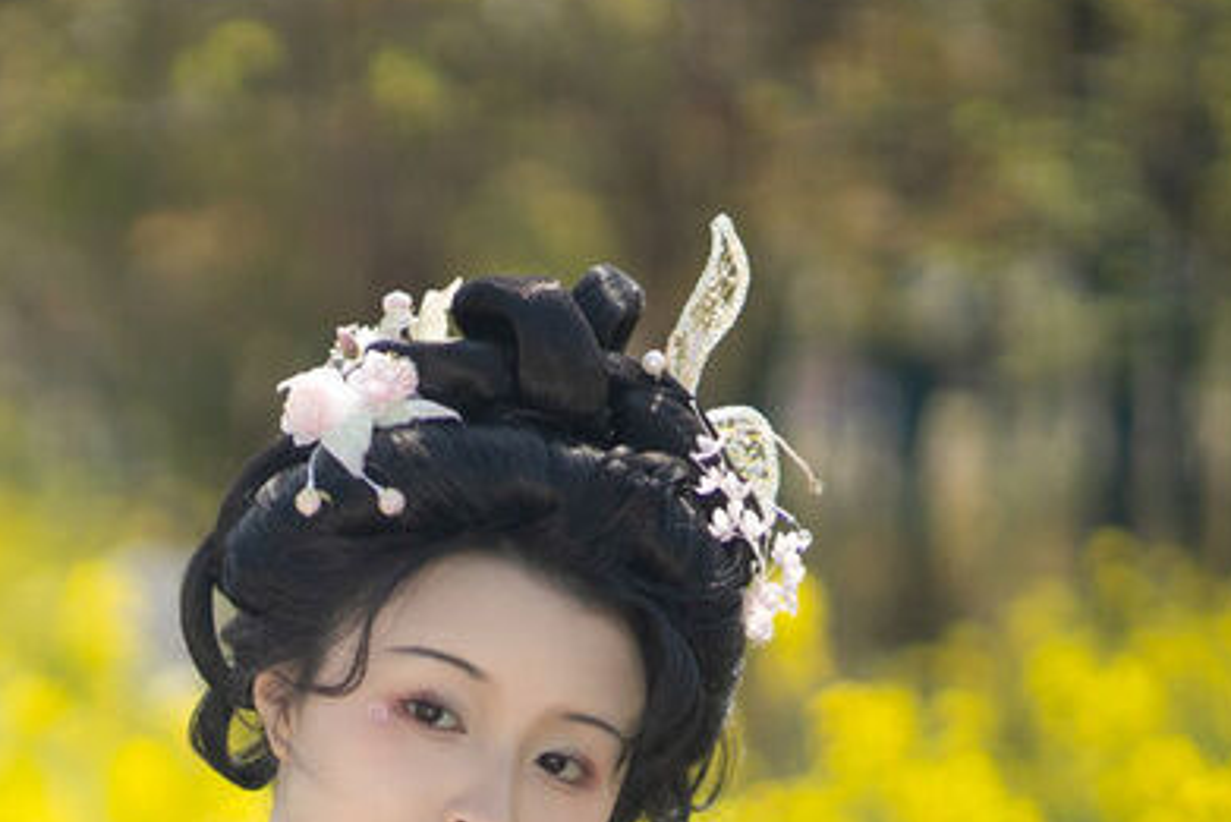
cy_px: 929
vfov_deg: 6.0
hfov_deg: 9.0
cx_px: -94
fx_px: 7799
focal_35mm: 228
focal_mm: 85
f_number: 2
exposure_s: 1/2500
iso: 64
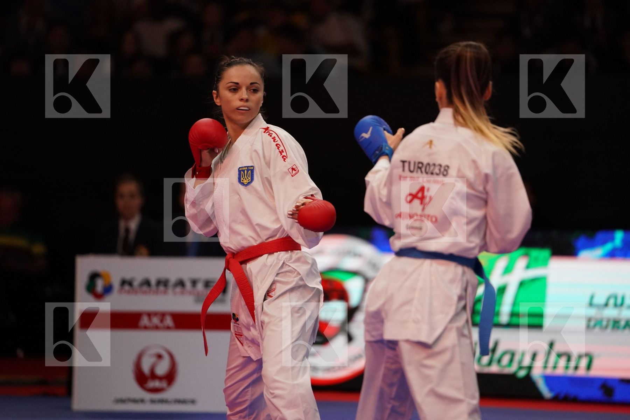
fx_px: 3500
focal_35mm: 200
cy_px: 210
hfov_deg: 10.3
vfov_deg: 6.9
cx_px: 315
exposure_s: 1/1000
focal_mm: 200
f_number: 2.8
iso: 4000
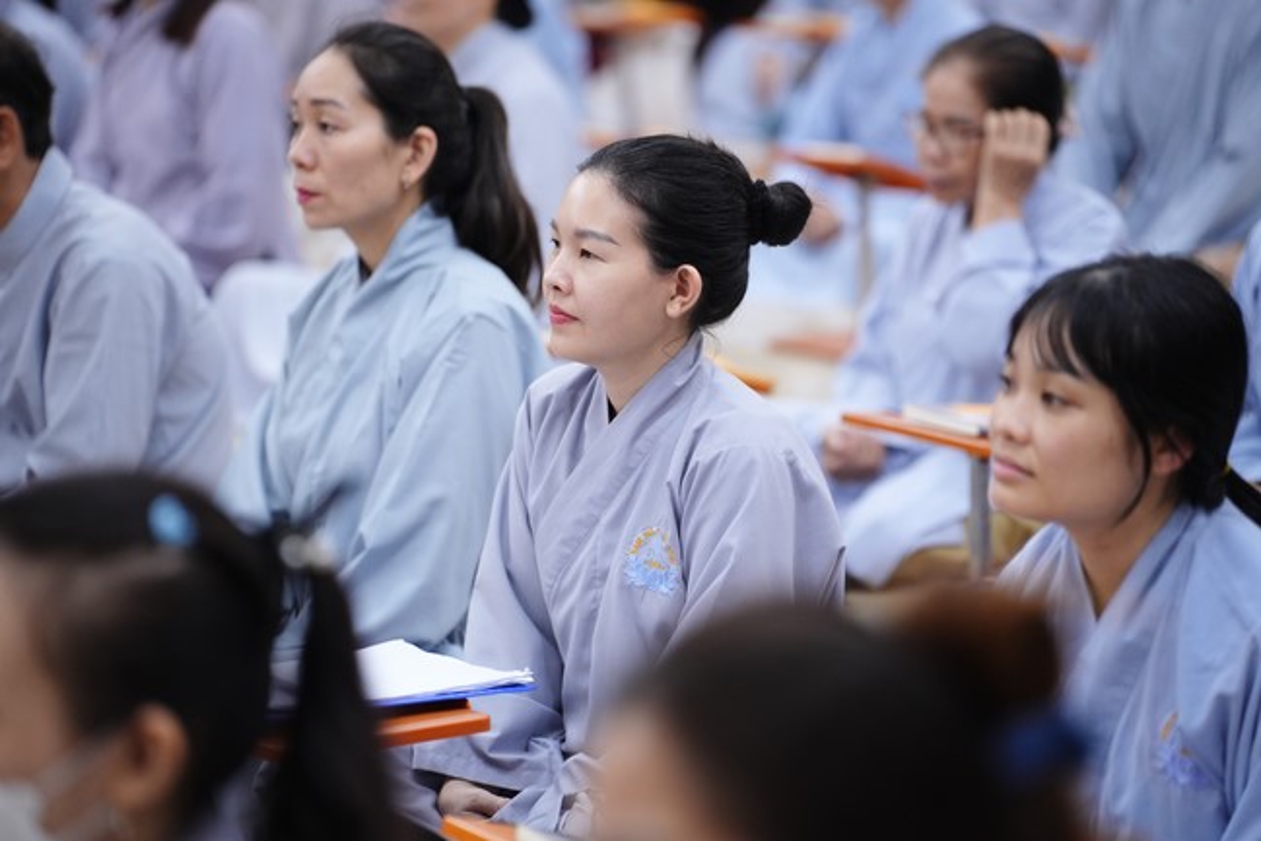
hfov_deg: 13.7
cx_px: 630
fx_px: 5255
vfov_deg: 9.2
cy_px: 420
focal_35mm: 150
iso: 2500
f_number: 2.8
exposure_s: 1/100
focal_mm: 150
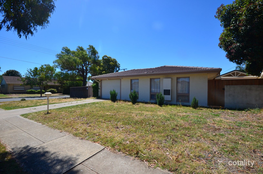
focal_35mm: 15
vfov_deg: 77.1
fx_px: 109
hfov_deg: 100.5
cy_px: 87
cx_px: 132
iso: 200
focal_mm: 10
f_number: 10
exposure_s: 1/250
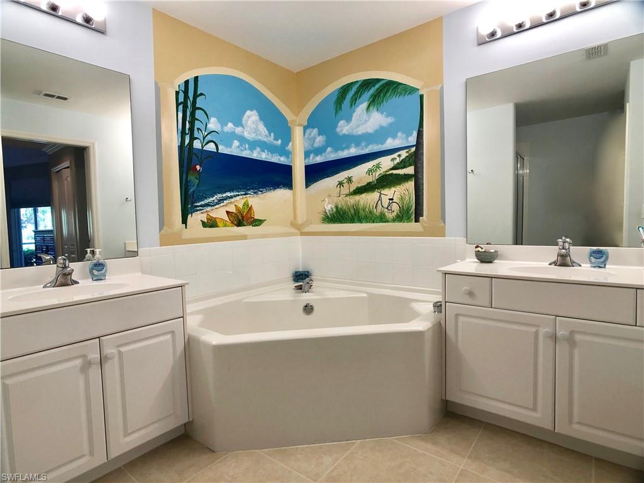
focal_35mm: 28
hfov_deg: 63.4
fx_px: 521
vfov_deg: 49.7
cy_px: 242
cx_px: 322
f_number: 1.8
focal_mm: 3.99
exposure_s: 1/40
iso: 25
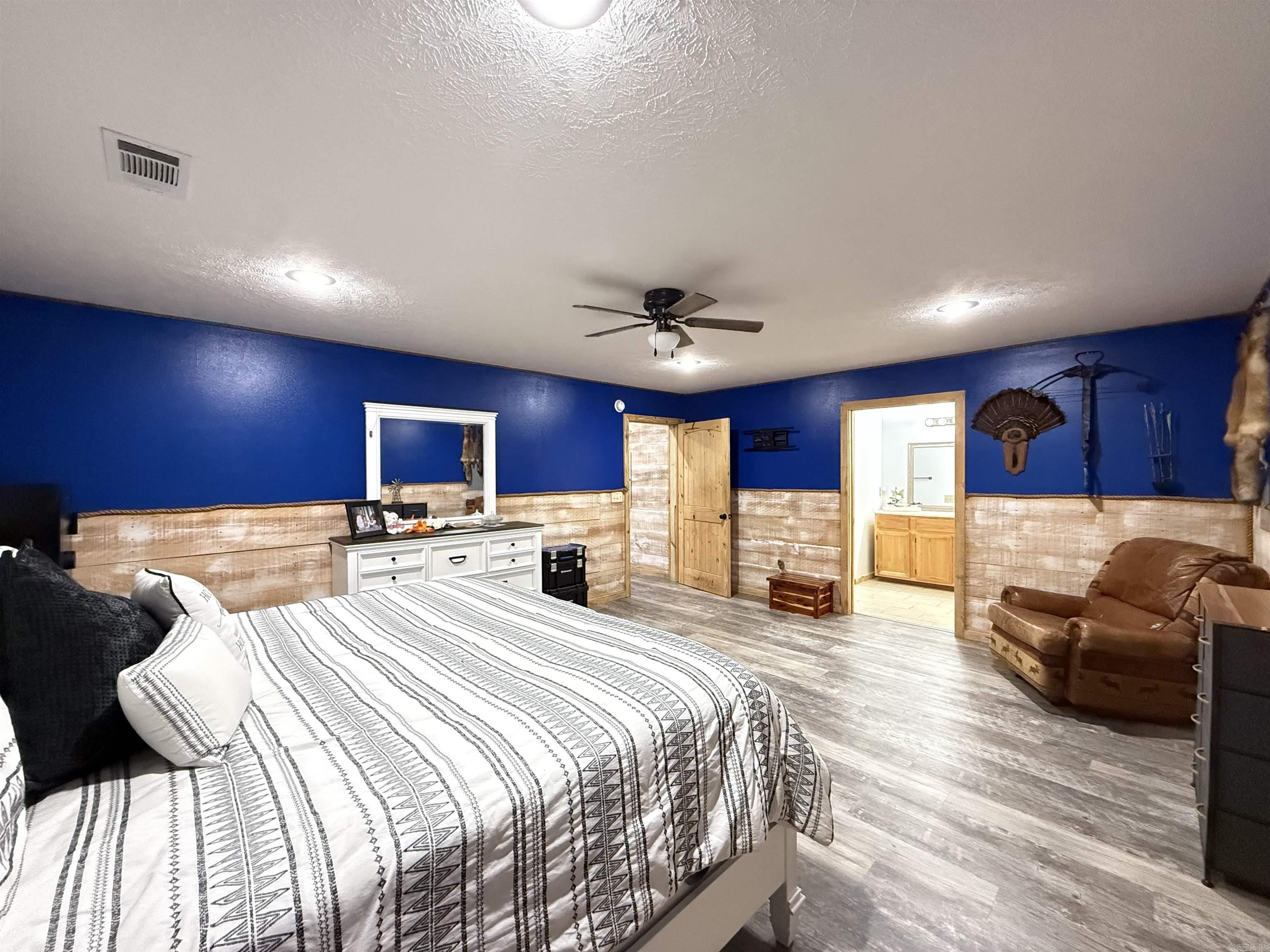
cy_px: 476
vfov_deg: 85.7
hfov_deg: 102.1
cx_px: 635
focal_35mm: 14
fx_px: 514
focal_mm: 2.22
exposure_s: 1/60
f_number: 2.2
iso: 1000
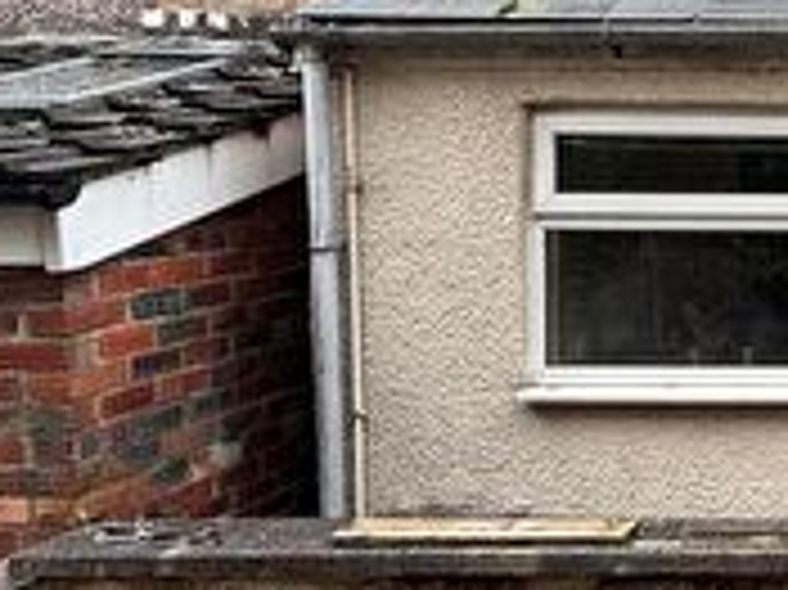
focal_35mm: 56
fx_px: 1274
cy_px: 187
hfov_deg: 28.5
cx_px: 1009
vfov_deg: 25.9
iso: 50
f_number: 2.2
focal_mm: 2.22
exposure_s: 1/134
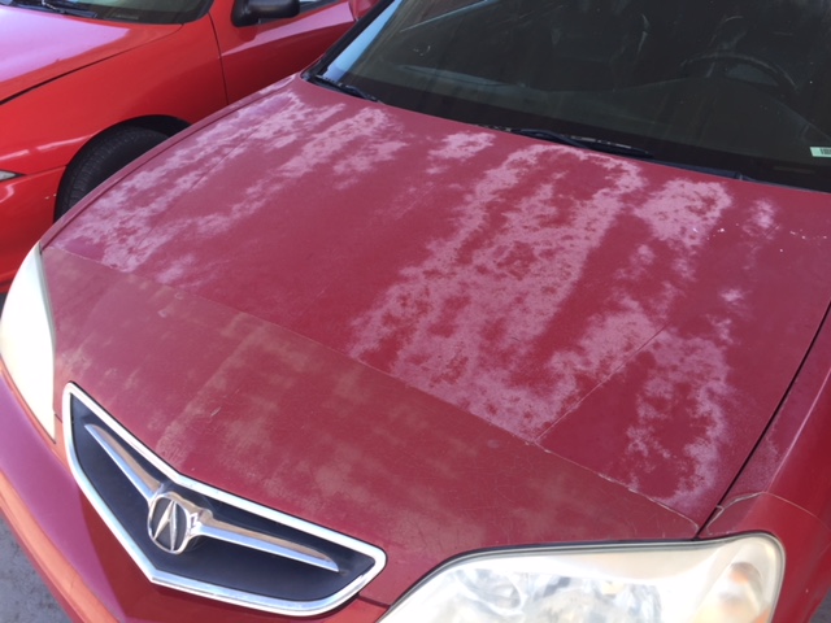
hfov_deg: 61.7
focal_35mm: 29
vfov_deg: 48.2
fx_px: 696
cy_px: 312
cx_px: 416
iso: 32
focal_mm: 4.15
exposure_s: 1/146
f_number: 2.2
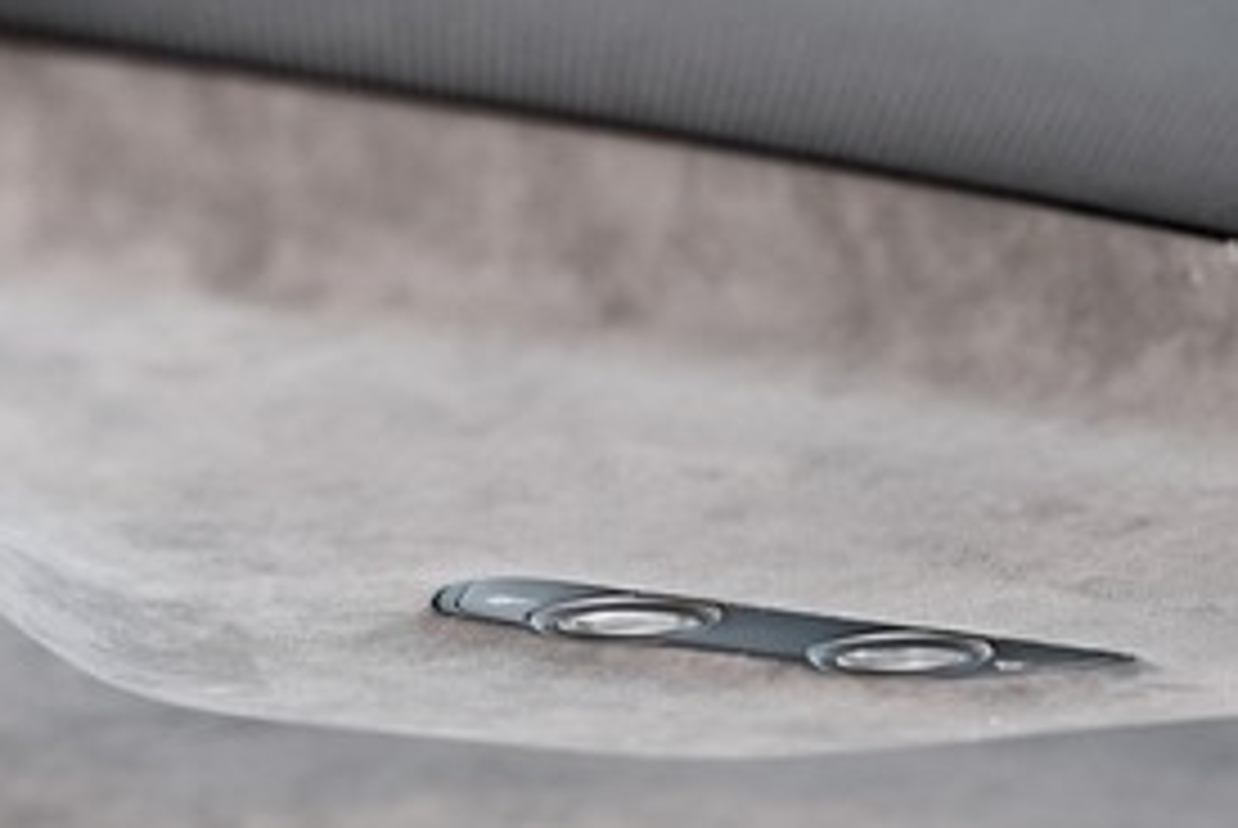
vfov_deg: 9.5
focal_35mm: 144
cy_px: 565
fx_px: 4957
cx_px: 702
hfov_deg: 14.2
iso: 1000
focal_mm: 55
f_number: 2.8
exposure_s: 1/60
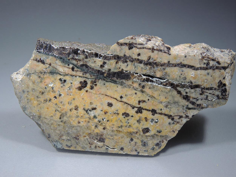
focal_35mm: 60
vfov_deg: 24.4
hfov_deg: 32.2
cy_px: 88
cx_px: 118
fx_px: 409
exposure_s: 1/125
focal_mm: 10.7
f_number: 5.9
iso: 100
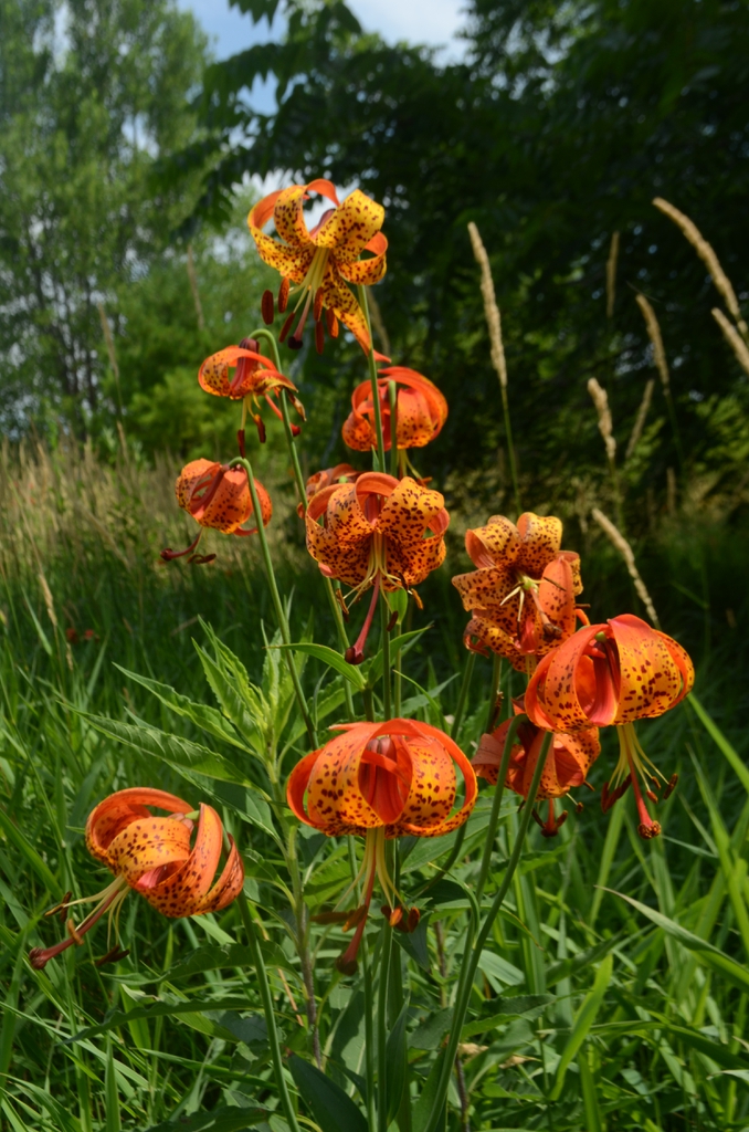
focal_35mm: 36
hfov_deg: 36.7
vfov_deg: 53.2
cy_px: 566
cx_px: 374
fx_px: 1129
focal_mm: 24
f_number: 11
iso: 200
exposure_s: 1/50
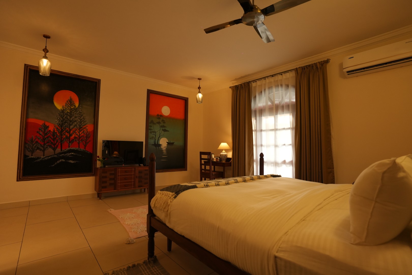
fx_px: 195
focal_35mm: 17
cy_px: 138
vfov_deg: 70.4
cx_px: 206
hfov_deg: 93.3
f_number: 4
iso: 1250
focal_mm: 17
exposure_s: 1/100
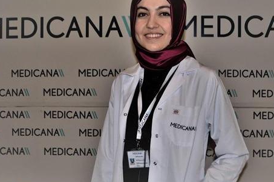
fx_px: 403
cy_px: 80
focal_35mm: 53
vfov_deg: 25.5
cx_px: 159
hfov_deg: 37.4
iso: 400
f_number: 4.2
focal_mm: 26
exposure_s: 1/60
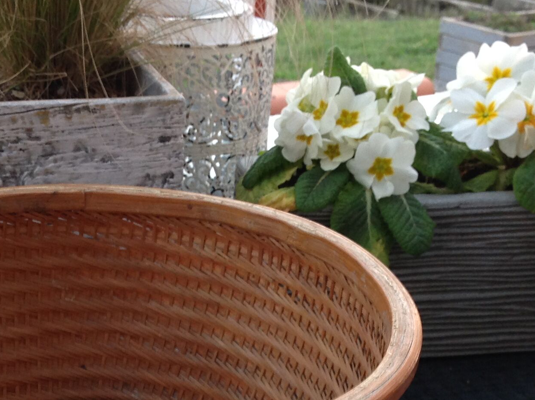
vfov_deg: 19.6
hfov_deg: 26.6
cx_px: 182
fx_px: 1126
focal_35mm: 73
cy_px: 381
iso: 80
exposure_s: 1/15
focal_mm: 4.28
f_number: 2.4
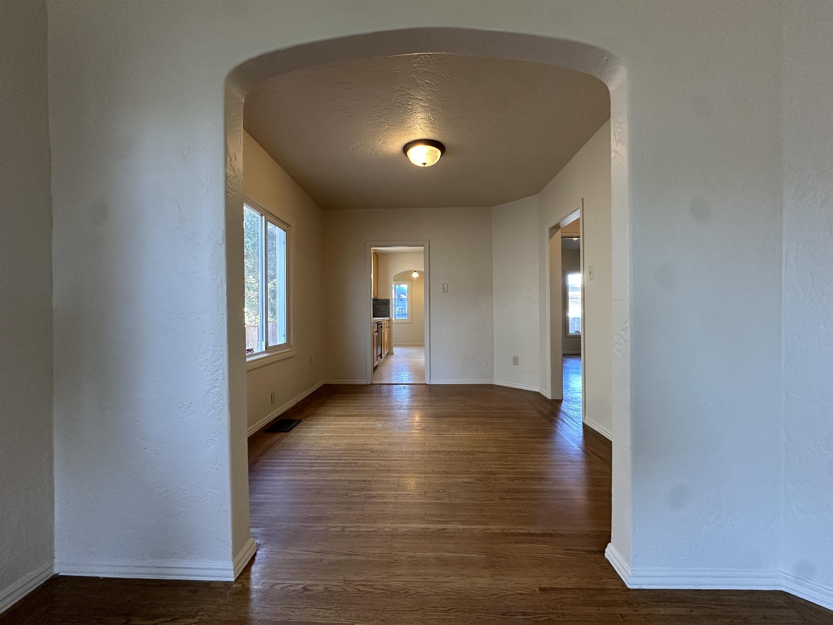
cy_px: 312
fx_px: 337
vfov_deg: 85.7
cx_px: 416
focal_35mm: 14
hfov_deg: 102.1
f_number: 2.2
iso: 320
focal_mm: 2.22
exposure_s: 1/120
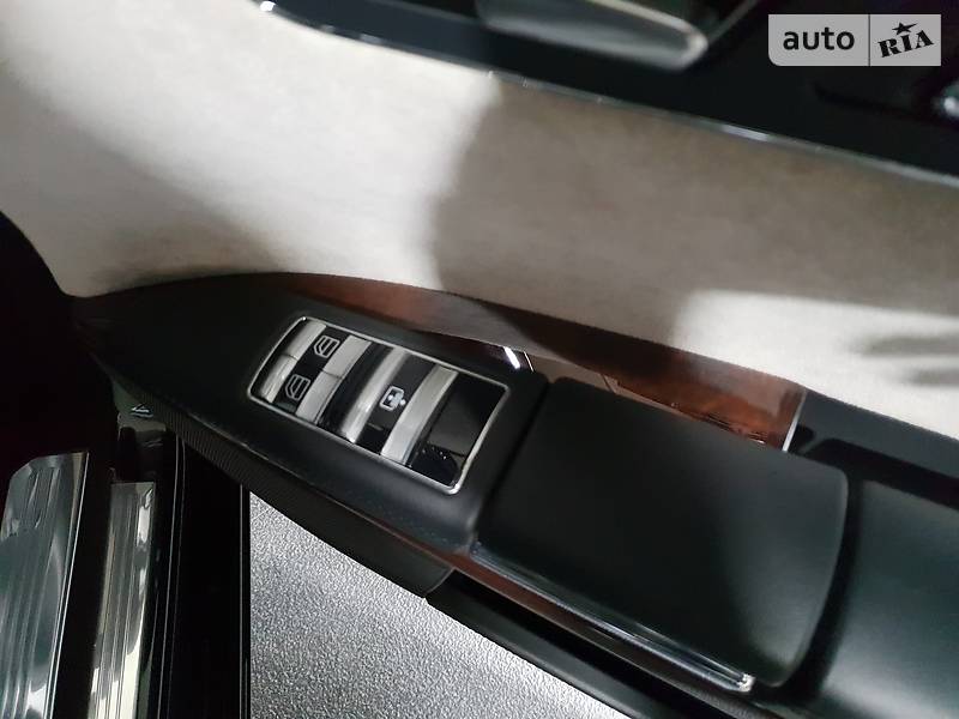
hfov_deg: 67.3
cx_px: 480
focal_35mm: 26
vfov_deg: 53.1
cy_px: 360
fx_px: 720
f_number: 1.5
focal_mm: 4.3
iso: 640
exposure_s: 1/50
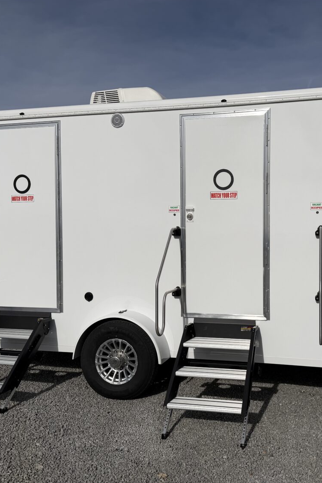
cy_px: 241
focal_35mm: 34
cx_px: 213
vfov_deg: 55.8
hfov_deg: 38.5
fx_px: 456
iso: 80
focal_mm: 6.76
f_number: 1.78
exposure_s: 1/22727
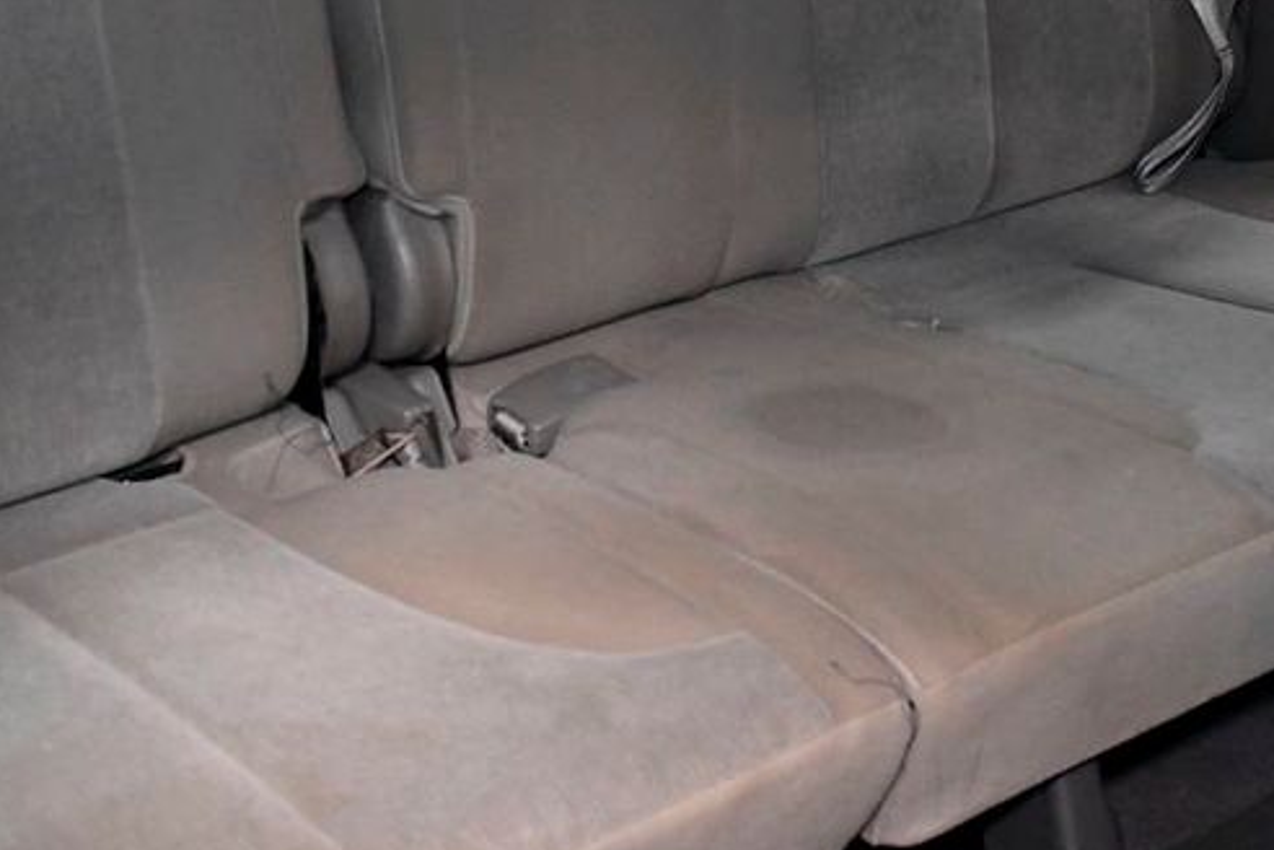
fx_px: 2654
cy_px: 6
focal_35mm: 75
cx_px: 818
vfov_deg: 17.8
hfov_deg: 26.9
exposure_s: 1/100
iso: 2500
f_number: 5
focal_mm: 24
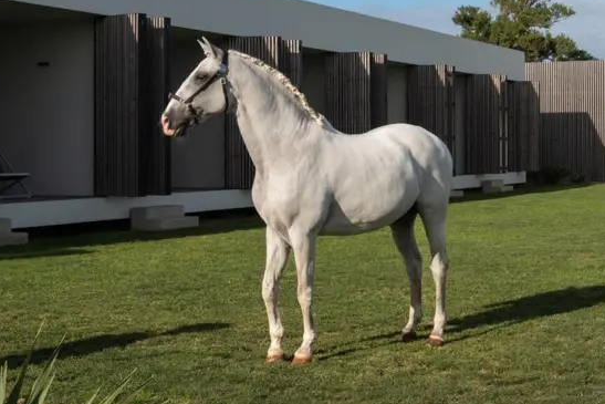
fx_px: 1176
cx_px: 416
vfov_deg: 19.4
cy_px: 128
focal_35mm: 70
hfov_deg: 28.6
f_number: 11
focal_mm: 31.9
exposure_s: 1/500
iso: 250
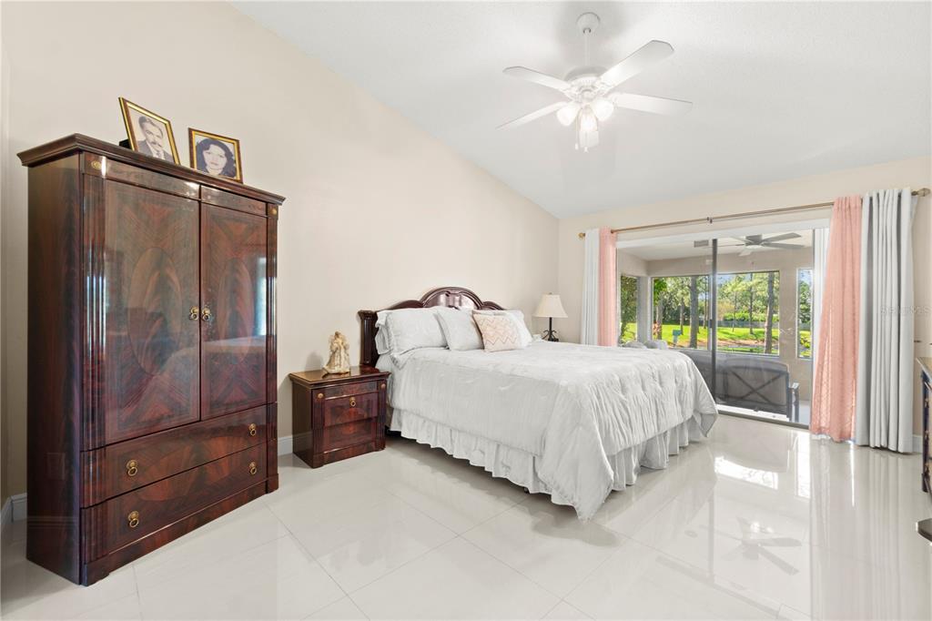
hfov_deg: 100.4
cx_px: 466
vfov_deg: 77.3
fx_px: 388
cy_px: 310
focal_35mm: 15
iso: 100
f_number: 8
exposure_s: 3.2
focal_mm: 10
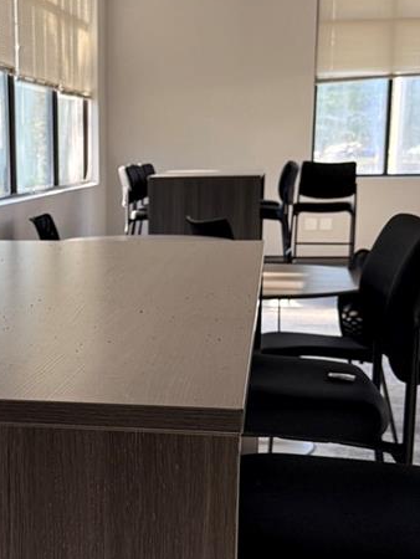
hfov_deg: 22.5
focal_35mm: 64
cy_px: 374
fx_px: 1034
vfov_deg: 30.0
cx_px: 67
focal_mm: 6.76
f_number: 1.78
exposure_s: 1/121
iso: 200
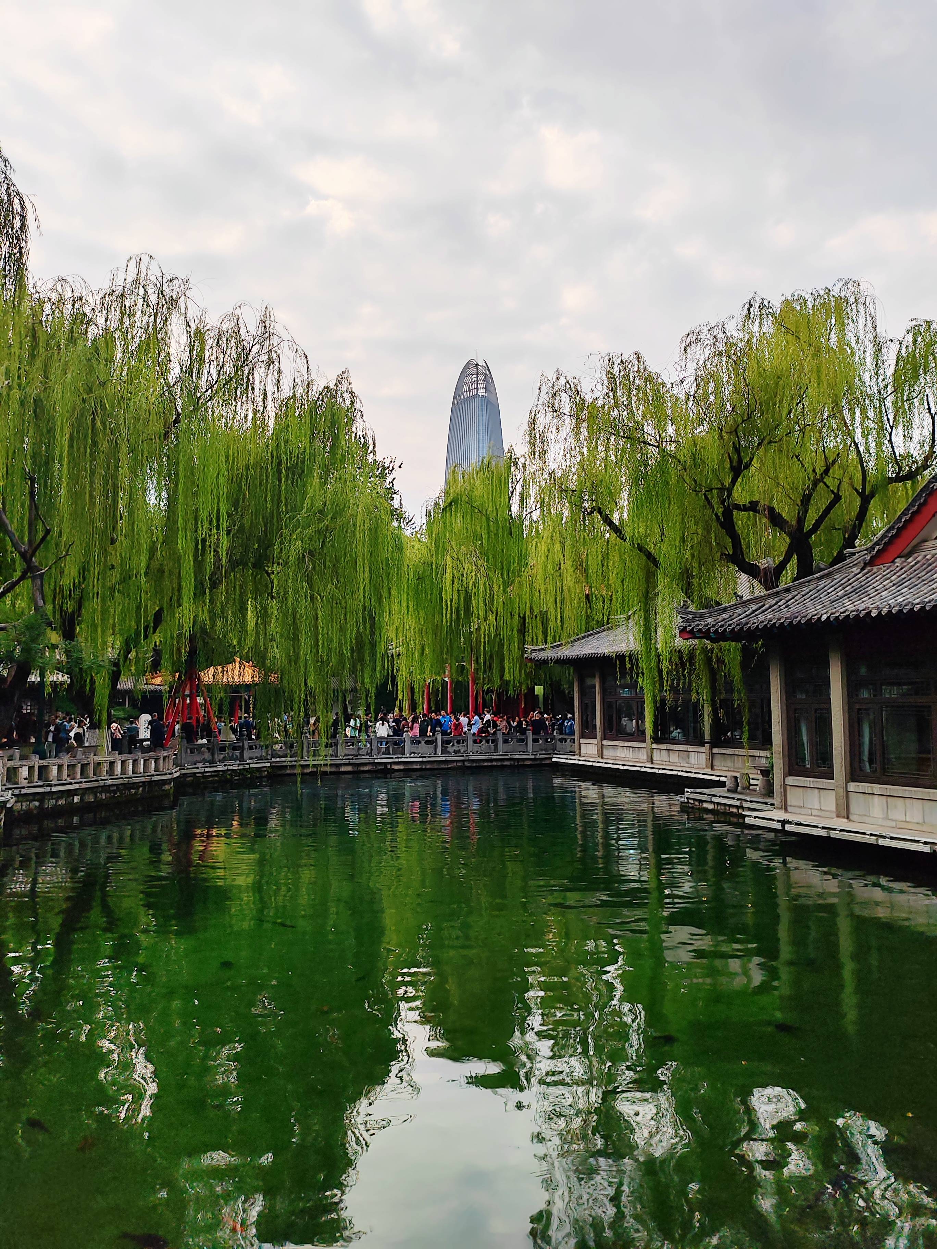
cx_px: 468
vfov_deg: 65.3
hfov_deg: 51.4
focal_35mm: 27
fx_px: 974
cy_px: 624
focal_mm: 6.14
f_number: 1.8
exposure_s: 1/250
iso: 50
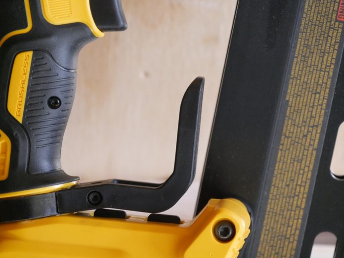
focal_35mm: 280
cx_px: 172
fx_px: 2783
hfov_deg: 7.1
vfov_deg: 5.3
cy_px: 129
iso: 3200
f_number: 5.6
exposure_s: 1/80
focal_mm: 140
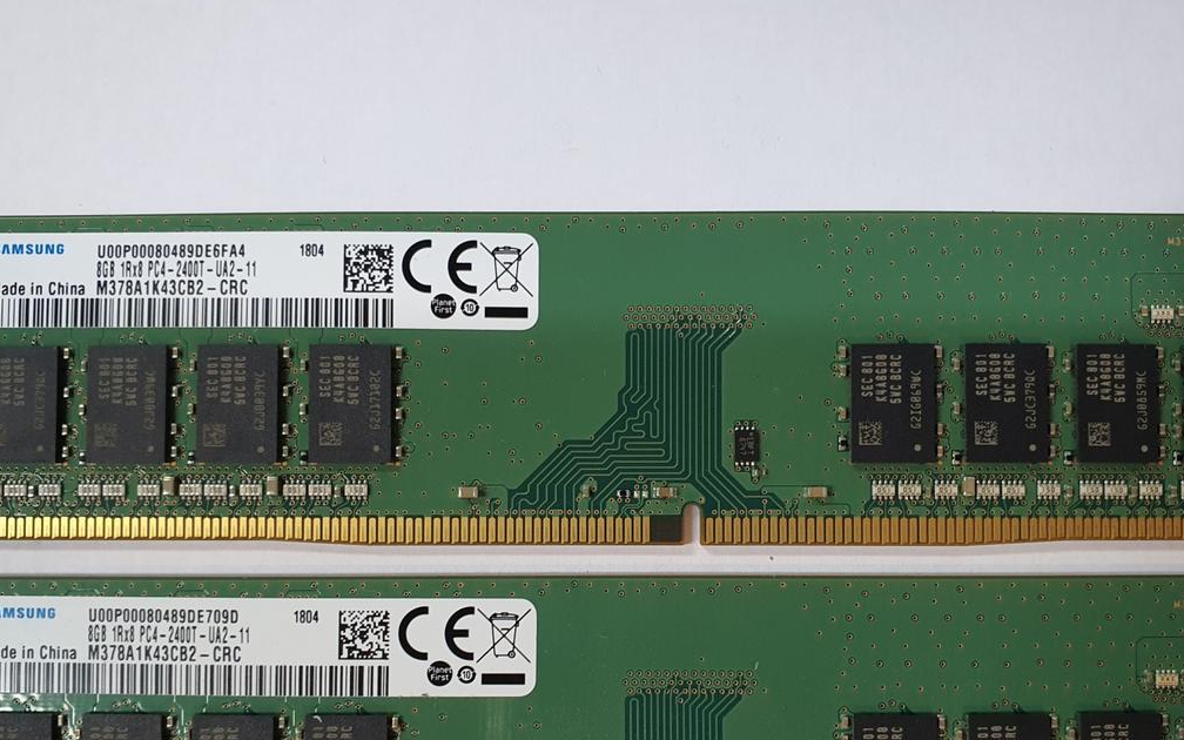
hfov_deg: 55.3
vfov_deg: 35.8
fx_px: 1129
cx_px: 627
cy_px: 517
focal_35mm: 35
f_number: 2.4
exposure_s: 1/60
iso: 200
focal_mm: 4.3
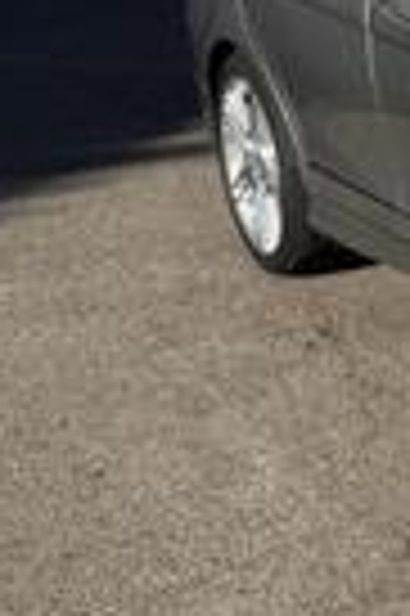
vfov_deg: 22.0
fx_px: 1576
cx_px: 969
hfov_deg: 12.1
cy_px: 184
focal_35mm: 92
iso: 80
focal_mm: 6.76
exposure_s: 1/6711
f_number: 1.78
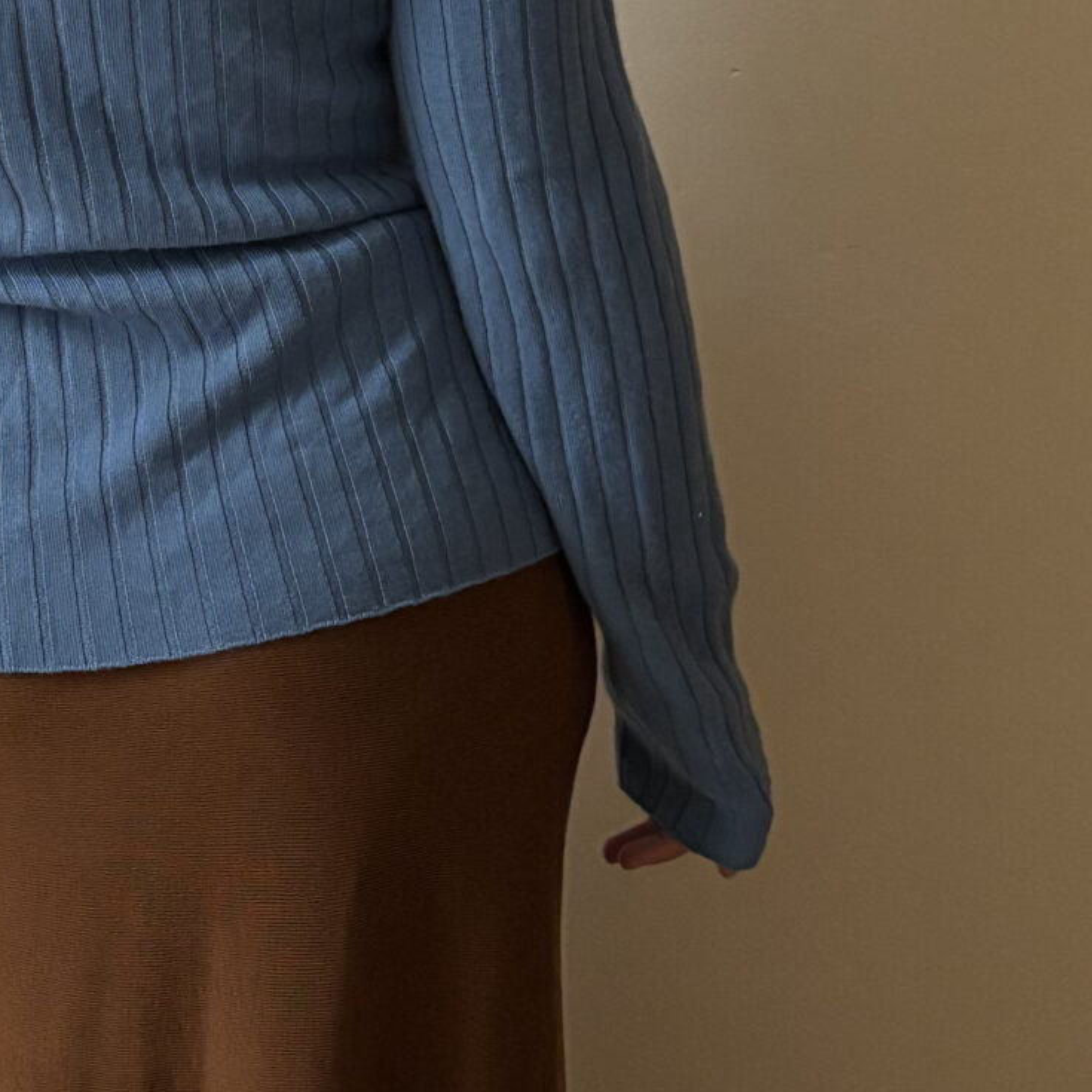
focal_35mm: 80
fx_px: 2855
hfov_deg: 20.8
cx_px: -37
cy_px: 178
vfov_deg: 21.3
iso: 500
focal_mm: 5.96
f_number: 1.6
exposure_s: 1/44
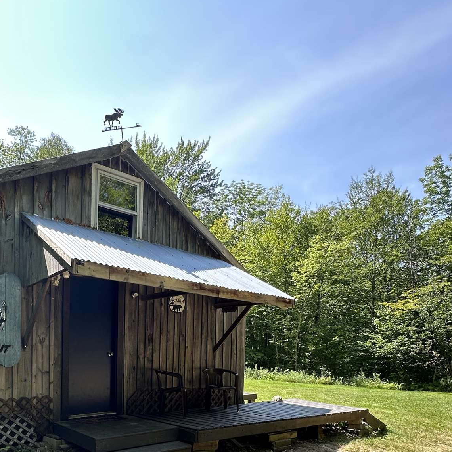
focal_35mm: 25
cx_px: 123
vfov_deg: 57.6
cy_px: 370
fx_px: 369
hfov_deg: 60.1
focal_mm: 2.22
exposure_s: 1/222
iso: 40
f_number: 2.2
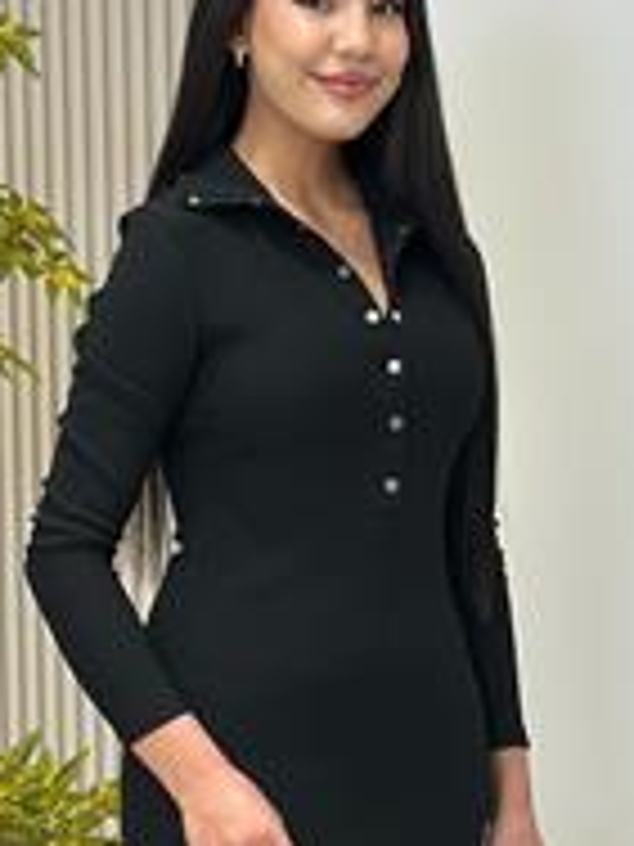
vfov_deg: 14.4
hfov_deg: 10.9
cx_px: 292
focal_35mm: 136
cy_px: 695
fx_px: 3321
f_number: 1.78
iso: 64
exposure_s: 1/128
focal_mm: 6.86
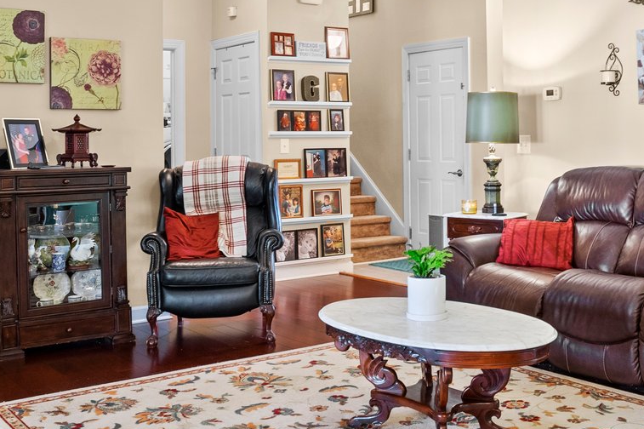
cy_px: 167
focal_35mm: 46
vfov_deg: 29.1
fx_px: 822
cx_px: 436
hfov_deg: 42.1
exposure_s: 1
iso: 400
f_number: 8
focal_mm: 17
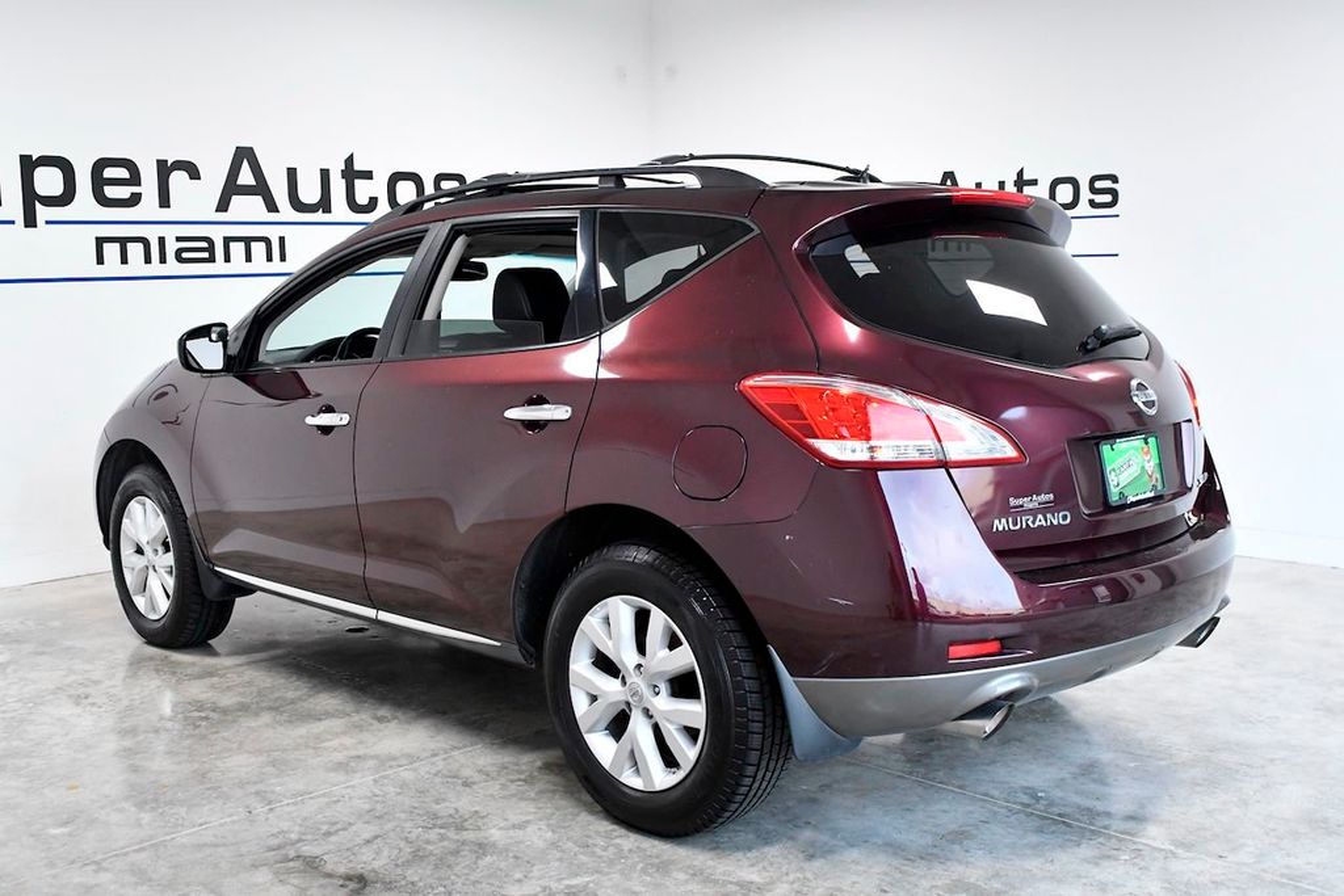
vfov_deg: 36.9
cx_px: 672
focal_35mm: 36
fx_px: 1344
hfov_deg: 53.1
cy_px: 448
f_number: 4.5
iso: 2500
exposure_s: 1/500
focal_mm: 24
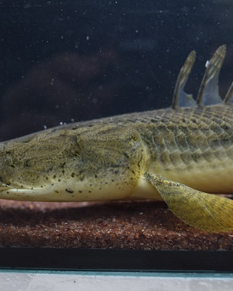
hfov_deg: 26.2
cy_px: 145
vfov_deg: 32.6
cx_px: 77
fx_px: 497
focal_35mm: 58
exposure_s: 1/100
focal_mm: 27
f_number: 5
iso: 400
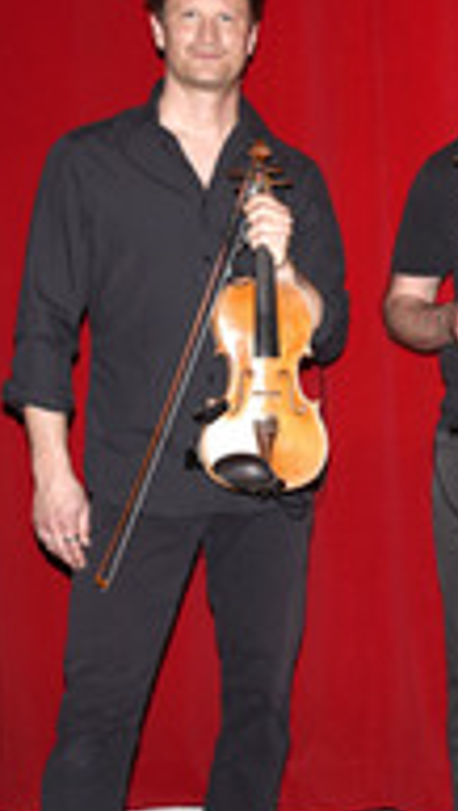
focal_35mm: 83
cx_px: 590
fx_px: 1787
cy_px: 450
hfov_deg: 14.0
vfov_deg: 25.6
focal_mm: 34
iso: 500
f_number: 6.3
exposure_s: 1/160
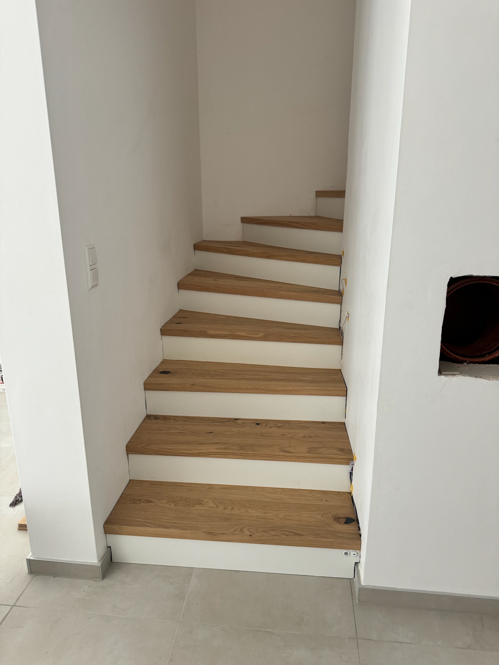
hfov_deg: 56.8
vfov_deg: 71.6
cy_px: 332
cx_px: 250
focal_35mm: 24
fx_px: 461
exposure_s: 1/121
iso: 200
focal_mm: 6.76
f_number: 1.78
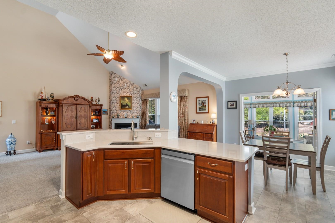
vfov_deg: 73.7
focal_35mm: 16
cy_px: 112
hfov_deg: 96.7
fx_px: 149
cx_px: 168
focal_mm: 11
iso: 100
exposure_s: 1/25
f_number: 4.8
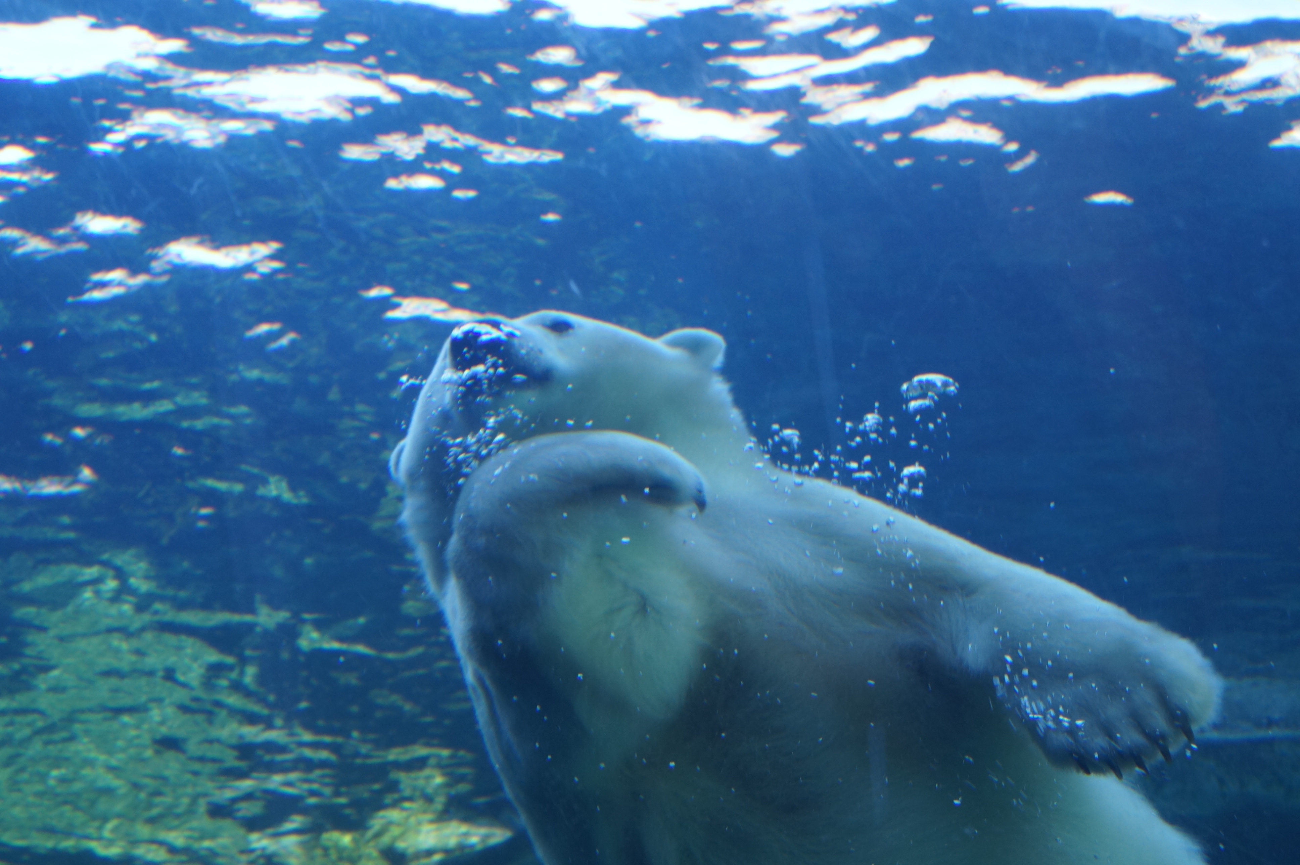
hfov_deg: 27.0
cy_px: 432
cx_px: 650
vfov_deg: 18.2
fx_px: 2706
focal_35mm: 75
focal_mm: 50
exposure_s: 1/160
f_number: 5.6
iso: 400
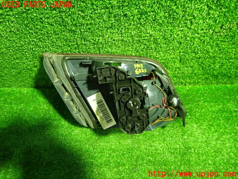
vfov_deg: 54.9
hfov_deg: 69.4
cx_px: 119
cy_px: 90
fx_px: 172
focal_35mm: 25
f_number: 2
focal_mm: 4.5
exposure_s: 1/30
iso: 500
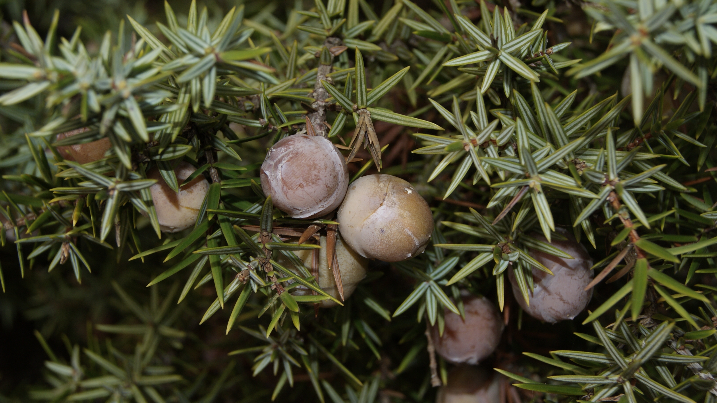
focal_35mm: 85
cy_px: 245
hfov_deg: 25.1
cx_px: 366
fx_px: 1609
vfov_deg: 14.3
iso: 200
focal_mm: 45
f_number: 9
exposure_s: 1/160
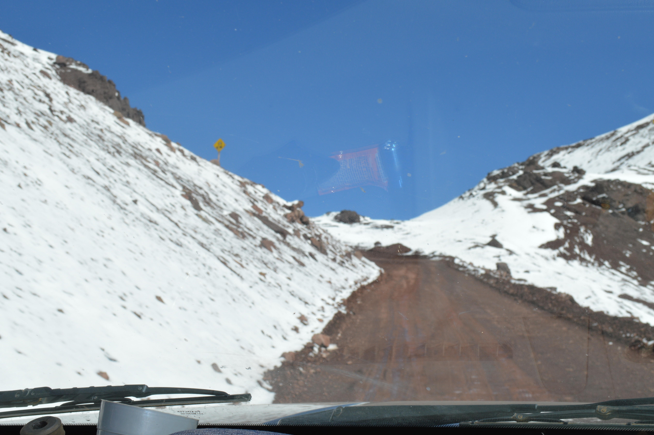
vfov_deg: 26.9
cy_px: 192
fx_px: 908
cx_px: 294
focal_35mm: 50
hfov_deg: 39.6
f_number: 10
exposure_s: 1/200
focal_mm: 28
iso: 100
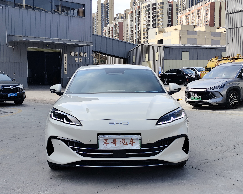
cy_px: 97
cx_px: 117
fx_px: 345
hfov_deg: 38.8
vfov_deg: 31.5
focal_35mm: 48
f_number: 1.65
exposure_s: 1/742
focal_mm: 6.14
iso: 50
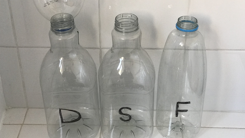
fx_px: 409
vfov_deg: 19.1
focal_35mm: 63
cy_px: 59
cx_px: 123
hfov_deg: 33.3
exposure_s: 1/50
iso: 125
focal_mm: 6.6
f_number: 2.8
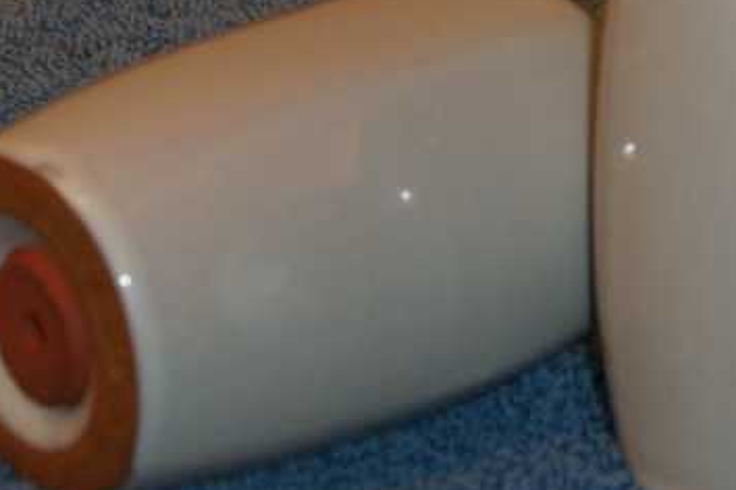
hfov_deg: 11.7
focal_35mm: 175
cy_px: 187
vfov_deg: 7.8
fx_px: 3577
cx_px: 514
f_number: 4.8
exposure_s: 1/30
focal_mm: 19.4
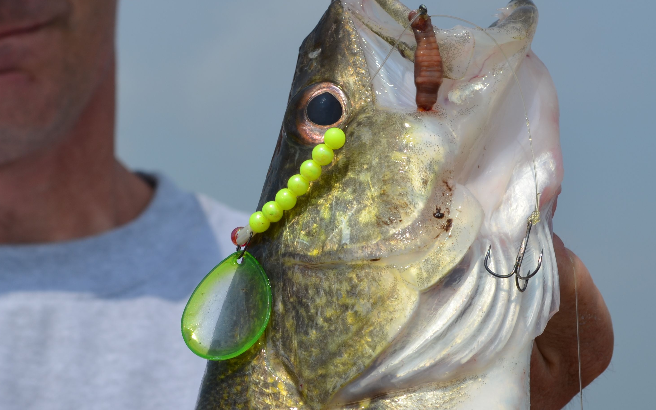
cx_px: 165
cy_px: 249
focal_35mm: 141
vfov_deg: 9.3
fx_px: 2518
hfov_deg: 14.8
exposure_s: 1/400
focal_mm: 55
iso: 100
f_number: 10
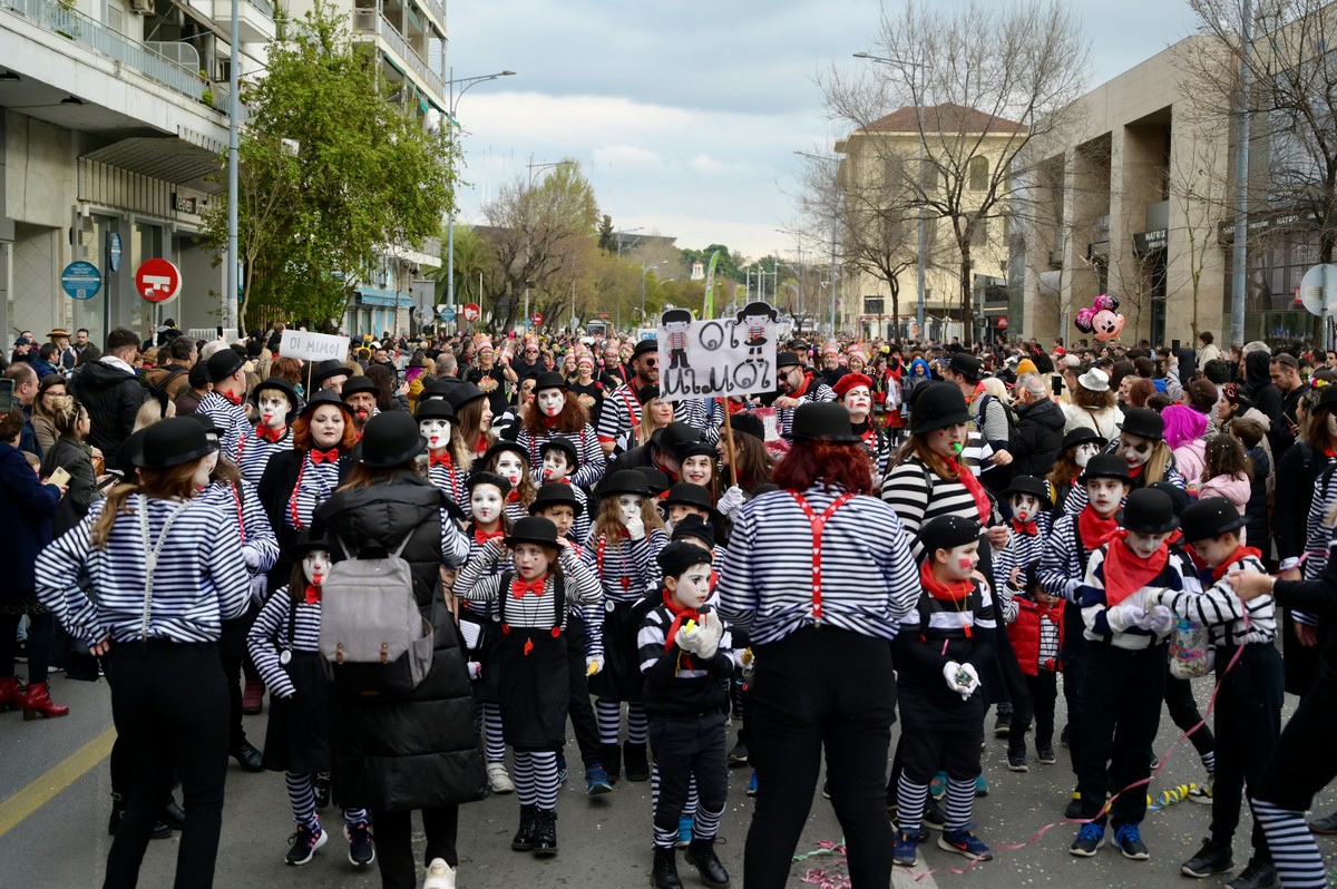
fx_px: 1855
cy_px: 444
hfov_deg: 39.6
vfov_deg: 26.9
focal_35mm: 50
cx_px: 668
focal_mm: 50
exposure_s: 1/1000
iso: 500
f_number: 4
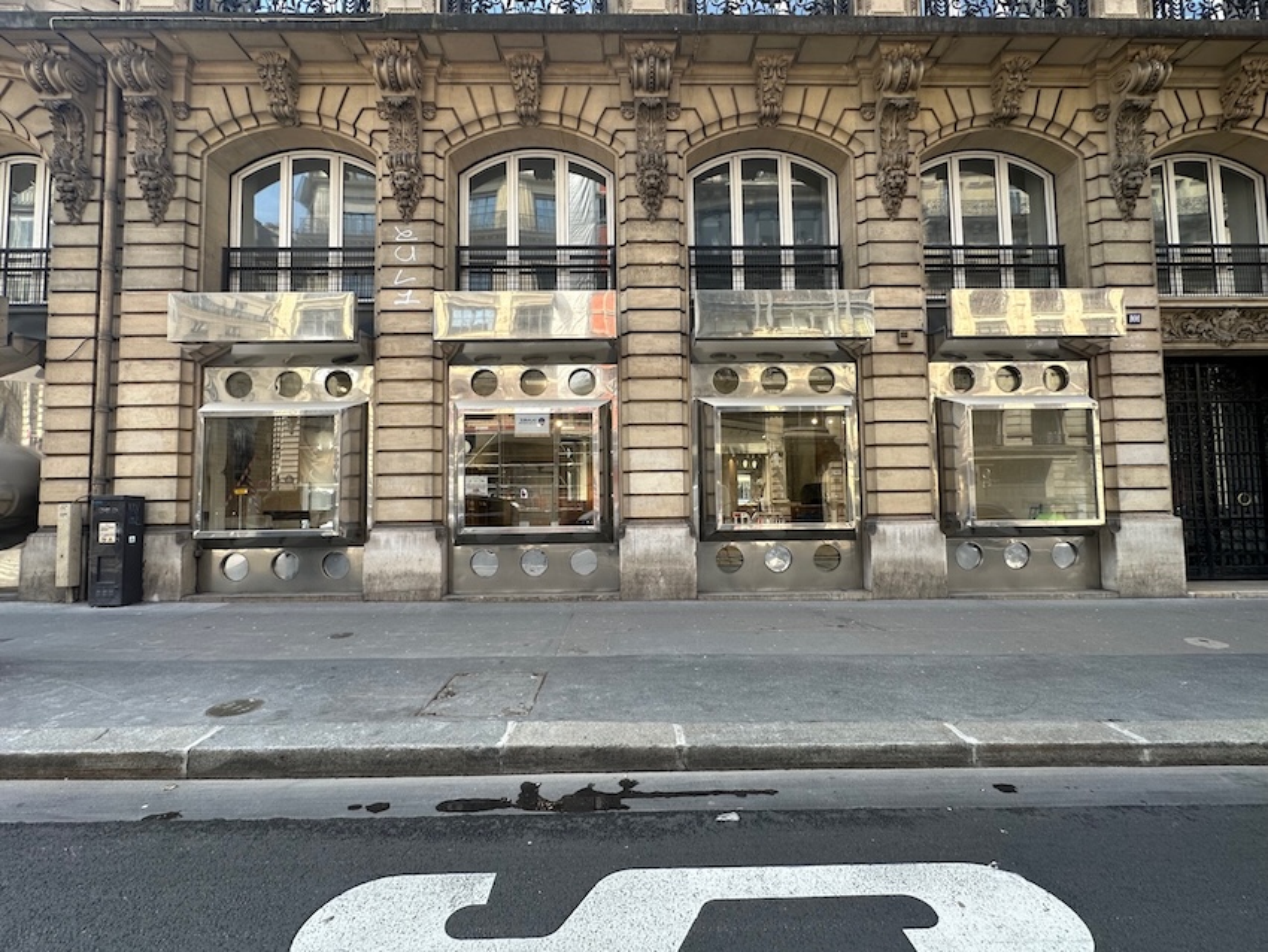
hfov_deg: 102.0
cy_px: 476
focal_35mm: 14
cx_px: 634
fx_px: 513
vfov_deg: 85.7
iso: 40
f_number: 2.2
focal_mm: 2.22
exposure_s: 1/370
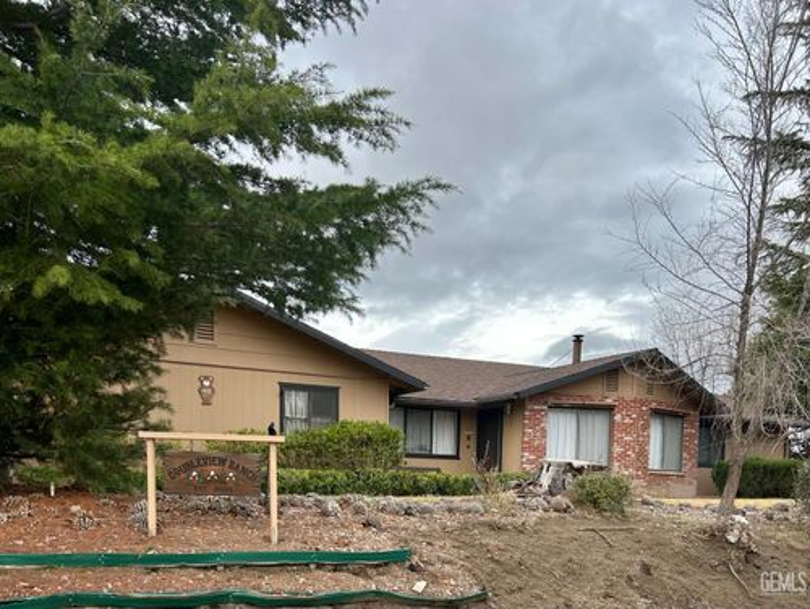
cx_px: 405
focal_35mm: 26
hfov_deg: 67.3
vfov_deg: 53.1
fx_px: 609
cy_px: 304
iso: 50
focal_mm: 5.7
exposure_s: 1/738
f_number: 1.5
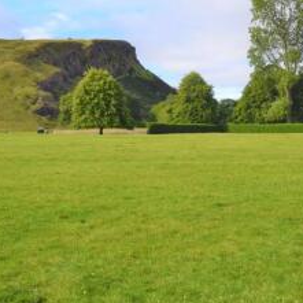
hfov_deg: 31.1
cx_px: 166
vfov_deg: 31.0
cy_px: 128
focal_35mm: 55
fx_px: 545
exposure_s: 1/200
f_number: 9
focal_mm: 20
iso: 100
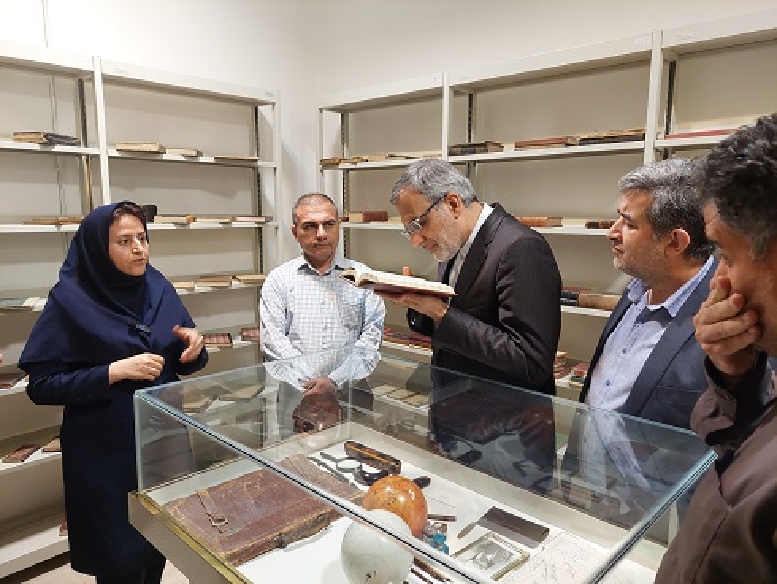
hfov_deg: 69.4
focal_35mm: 25
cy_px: 292
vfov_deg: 54.9
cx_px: 388
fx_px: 561
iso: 400
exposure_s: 1/50
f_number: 1.8
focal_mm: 5.23
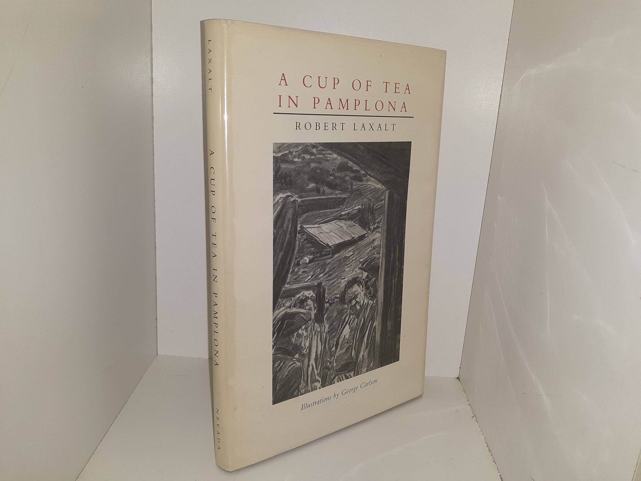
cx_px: 320
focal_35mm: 28
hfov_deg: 63.4
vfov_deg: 49.7
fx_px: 518
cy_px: 240
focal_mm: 3.7
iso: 40
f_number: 1.7
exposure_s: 1/189
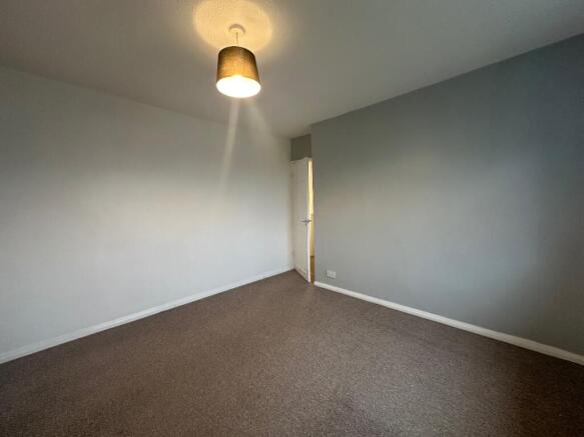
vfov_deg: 85.7
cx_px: 292
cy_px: 218
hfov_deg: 102.1
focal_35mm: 14
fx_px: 236
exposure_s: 1/50
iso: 160
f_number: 2.2
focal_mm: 2.22
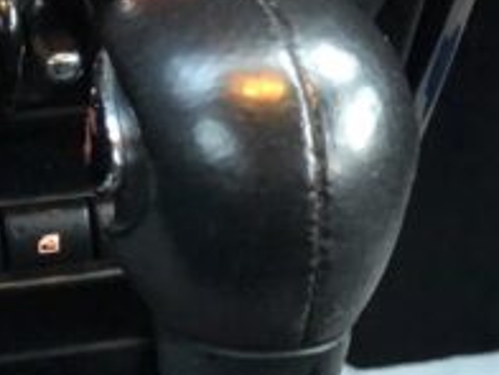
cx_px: 260
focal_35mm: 114
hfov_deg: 17.3
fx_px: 1643
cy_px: 505
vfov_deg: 12.5
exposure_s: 1/4
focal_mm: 4
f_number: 1.8
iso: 100
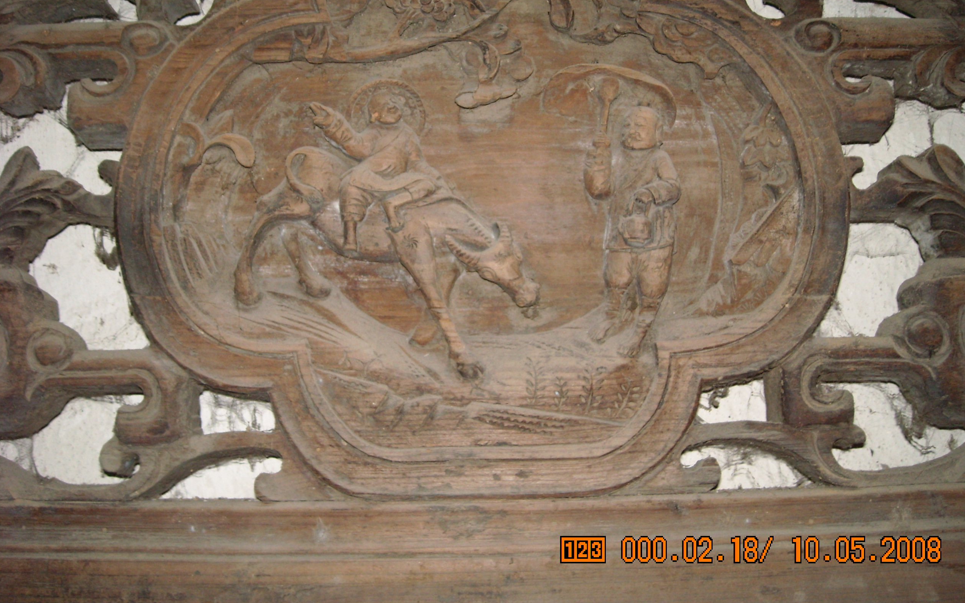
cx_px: 490
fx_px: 999
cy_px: 257
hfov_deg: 51.5
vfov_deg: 33.5
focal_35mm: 38
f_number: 2.8
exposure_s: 1/60
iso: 200
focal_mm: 5.7
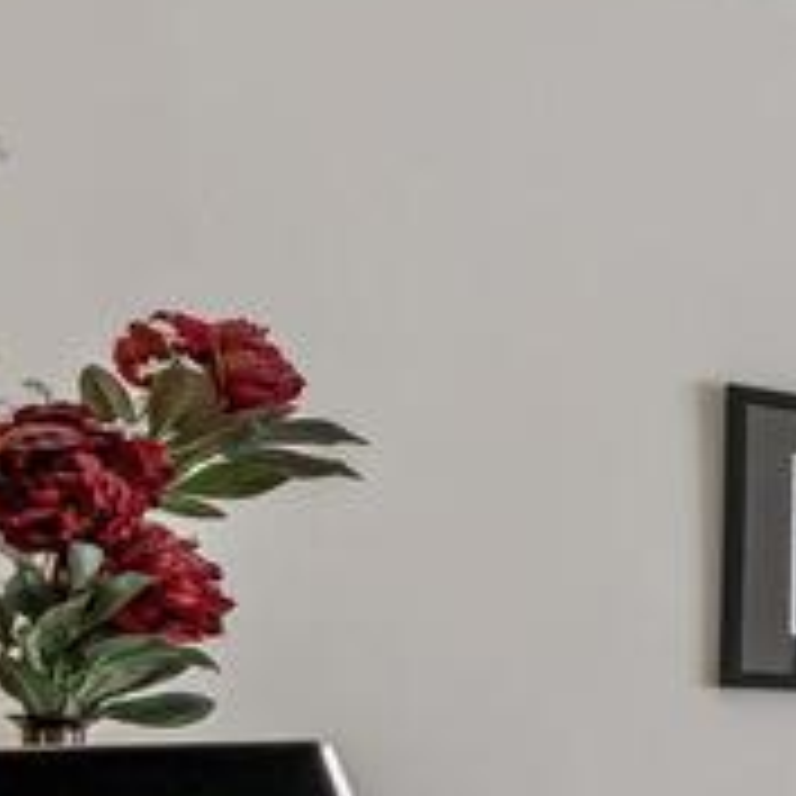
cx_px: 2037
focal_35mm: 69
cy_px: 825
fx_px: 1795
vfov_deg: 23.8
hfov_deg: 14.0
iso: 100
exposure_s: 1/2.5
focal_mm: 14
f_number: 9
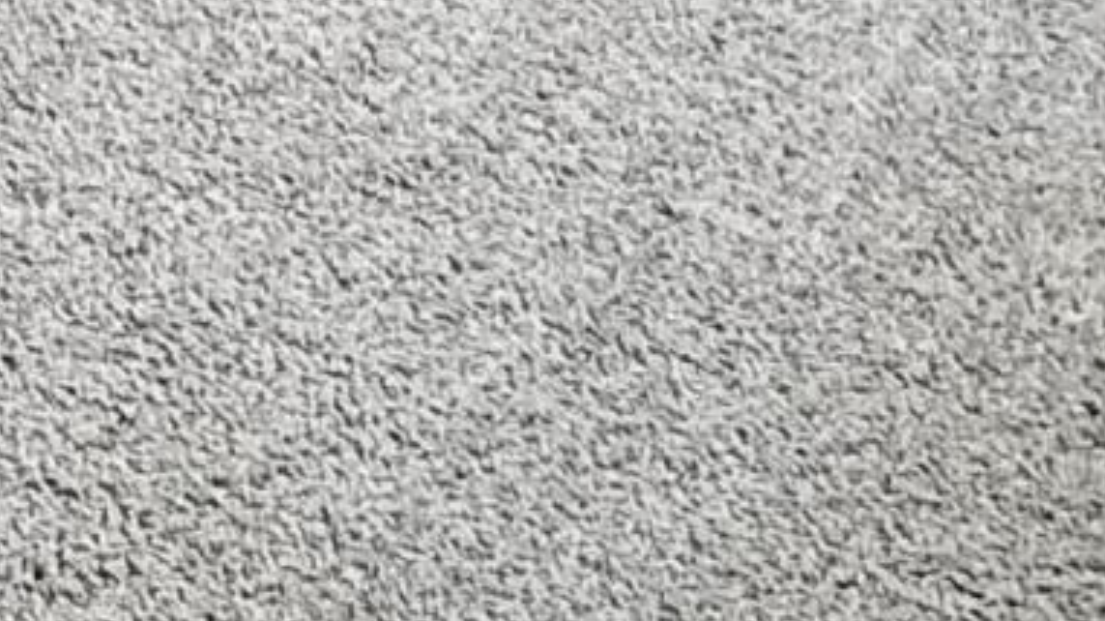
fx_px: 3515
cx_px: 664
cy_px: -1425
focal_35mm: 120
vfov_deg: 8.1
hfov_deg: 17.8
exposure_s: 1/120
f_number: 2.2
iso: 64
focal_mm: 2.22
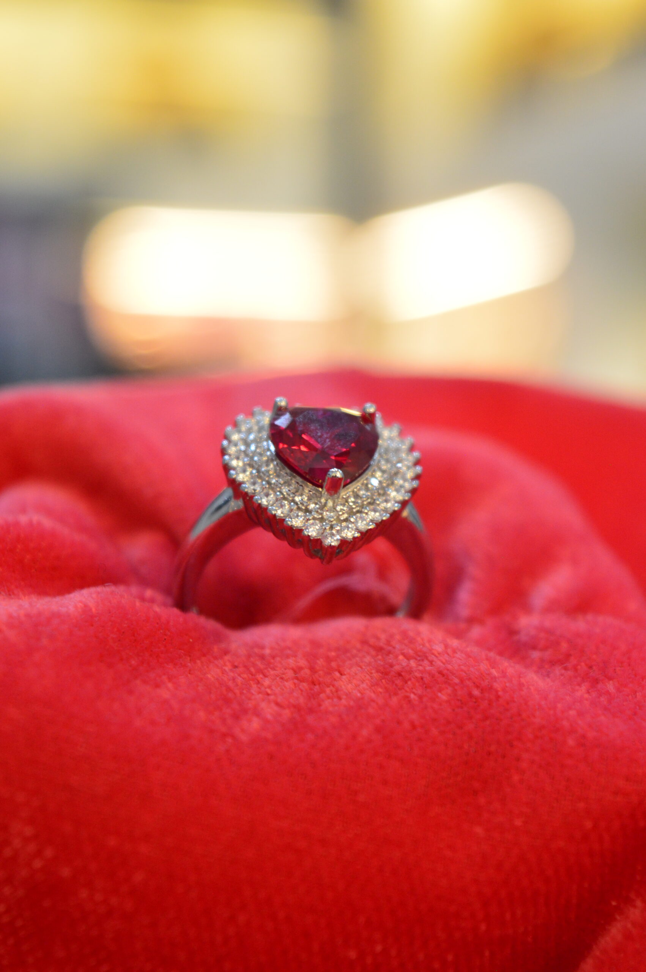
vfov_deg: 24.6
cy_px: 486
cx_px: 323
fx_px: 2225
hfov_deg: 16.5
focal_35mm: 82
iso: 800
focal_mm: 55
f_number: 6.3
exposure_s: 1/60
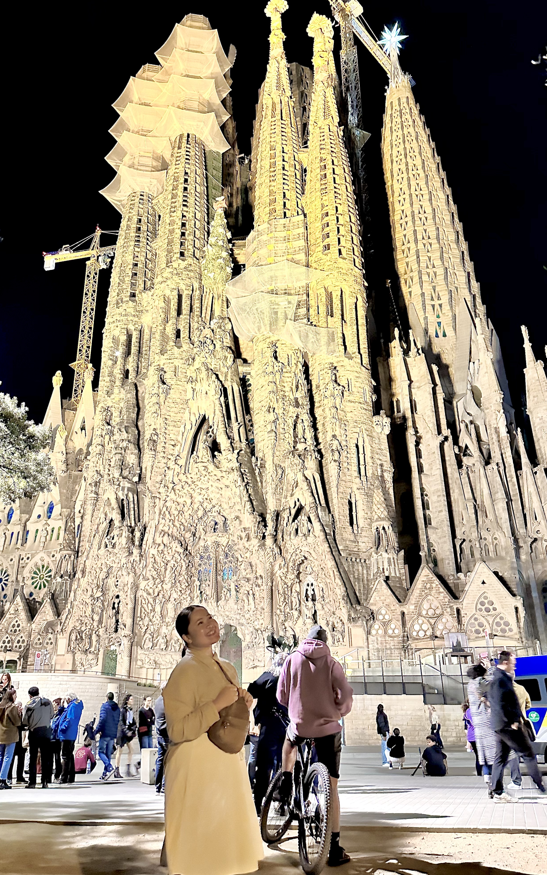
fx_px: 620
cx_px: 231
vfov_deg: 70.4
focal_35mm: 26
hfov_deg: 47.4
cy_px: 438
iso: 800
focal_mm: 6.86
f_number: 1.78
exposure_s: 1/33
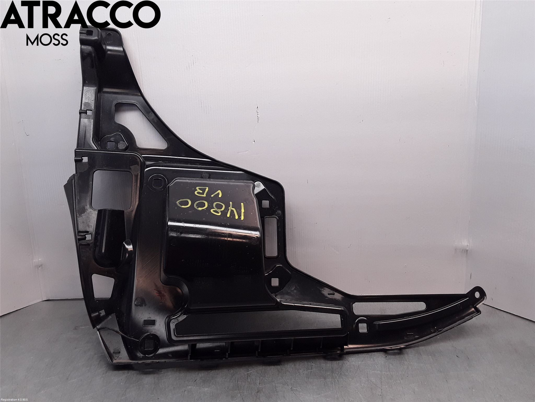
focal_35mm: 28
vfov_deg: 49.7
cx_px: 268
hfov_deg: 63.4
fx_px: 433
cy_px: 201
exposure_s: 1/100
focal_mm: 2.91
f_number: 1.9
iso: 50
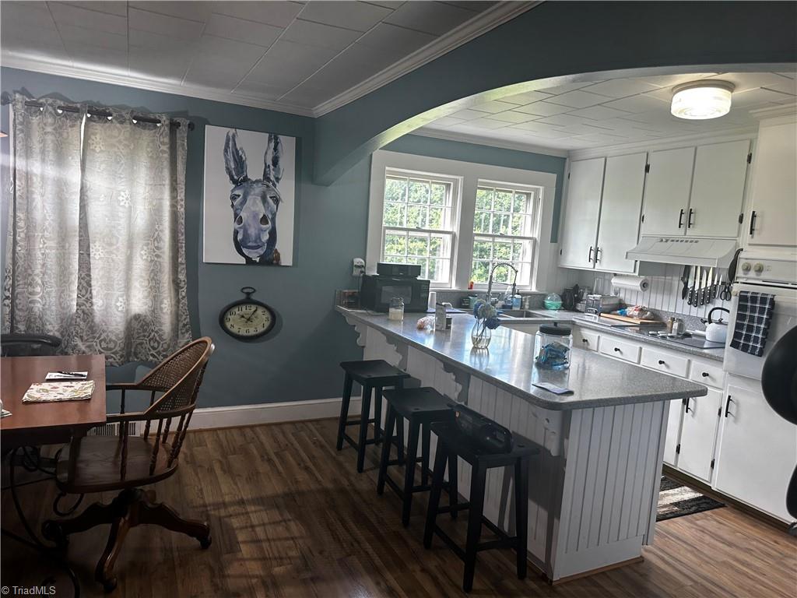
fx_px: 553
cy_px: 299
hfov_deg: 71.6
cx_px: 398
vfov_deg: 56.8
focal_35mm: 24
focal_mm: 6.86
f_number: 1.78
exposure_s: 1/120
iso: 125
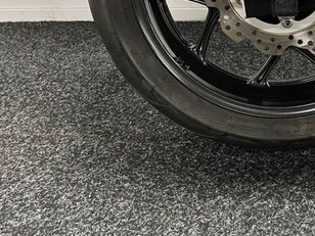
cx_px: 261
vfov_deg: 26.0
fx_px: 491
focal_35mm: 54
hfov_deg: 34.3
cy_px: 13
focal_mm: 5.1
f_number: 1.6
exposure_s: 1/33
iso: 640
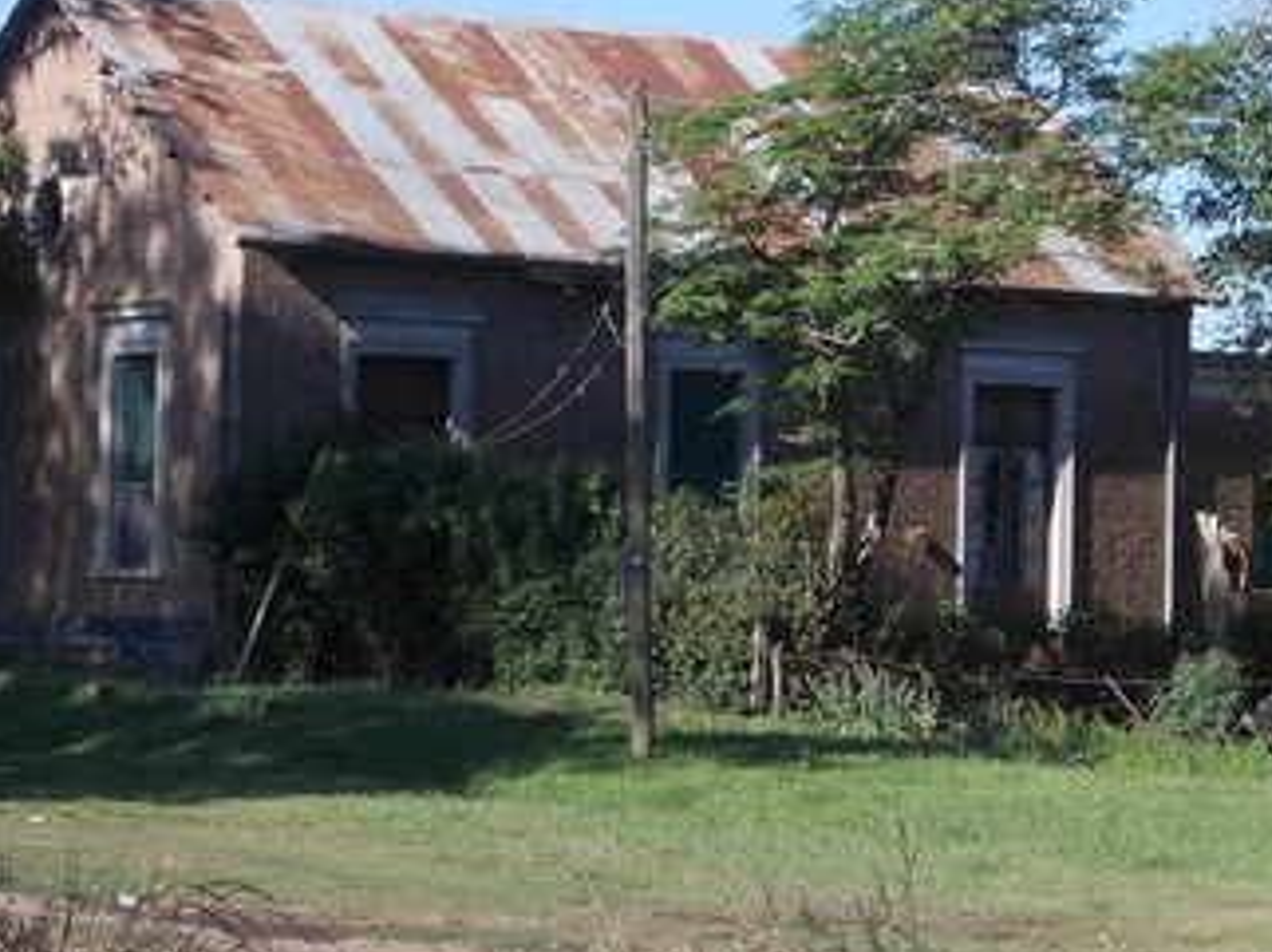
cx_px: 806
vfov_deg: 8.8
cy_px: 533
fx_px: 6205
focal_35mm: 169
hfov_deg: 11.7
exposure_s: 1/400
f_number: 4.3
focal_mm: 10
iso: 80
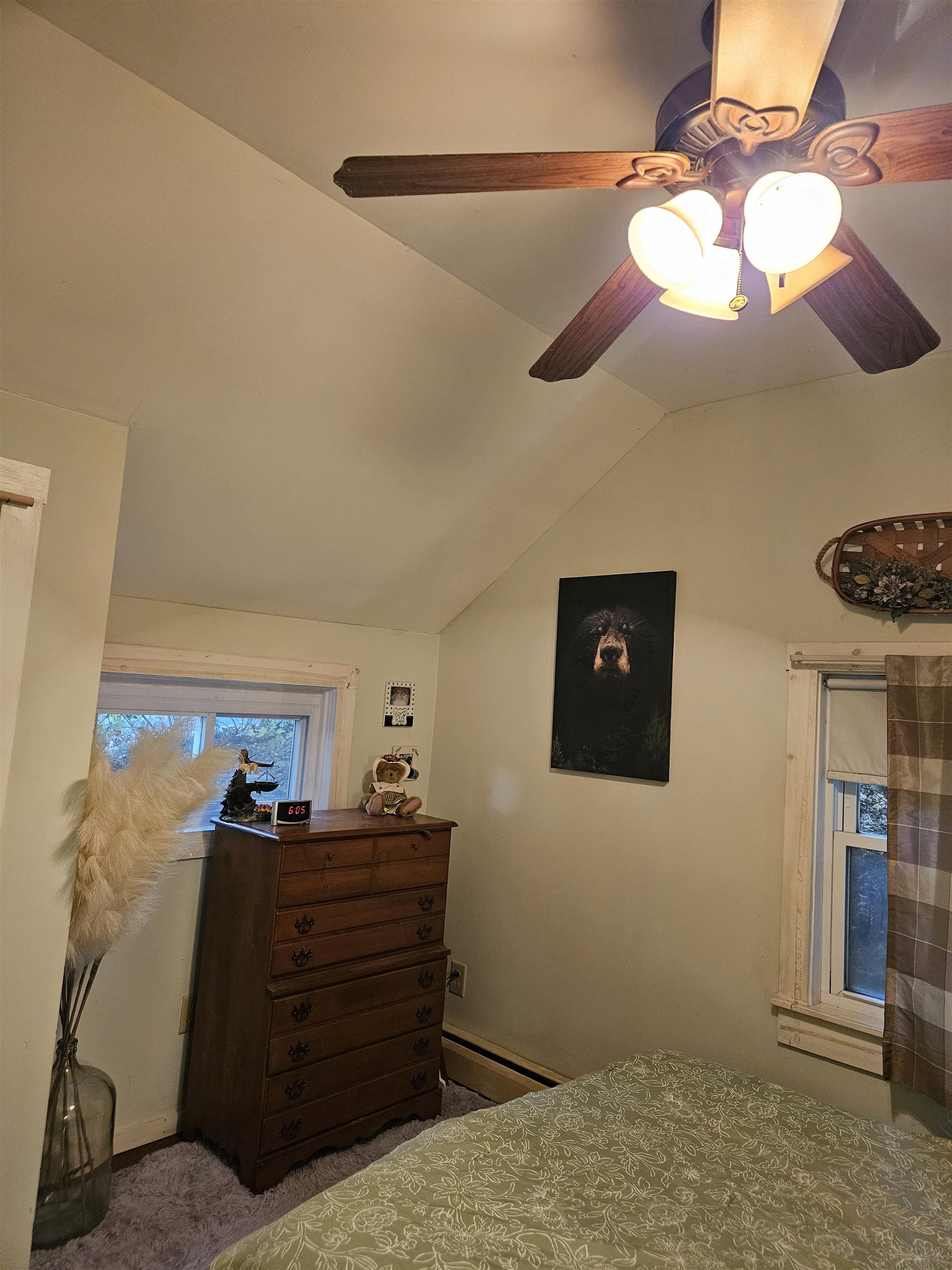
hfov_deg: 58.9
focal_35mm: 23
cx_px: 476
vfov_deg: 73.9
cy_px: 635
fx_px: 843
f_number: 1.8
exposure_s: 1/60
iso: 640
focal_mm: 5.4
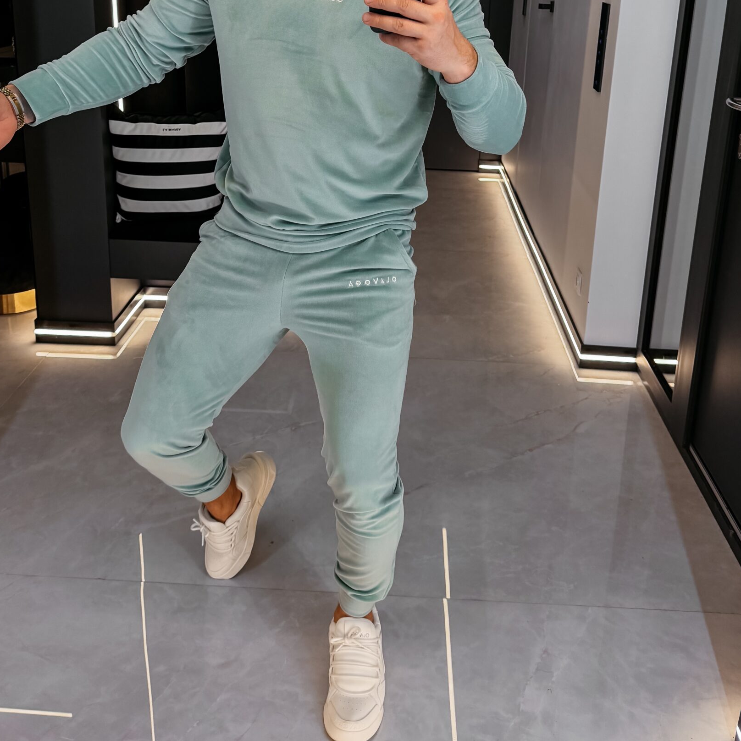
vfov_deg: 45.7
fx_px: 848
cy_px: 194
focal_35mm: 35
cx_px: 375
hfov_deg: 47.2
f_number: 1.8
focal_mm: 6.76
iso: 160
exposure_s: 1/120
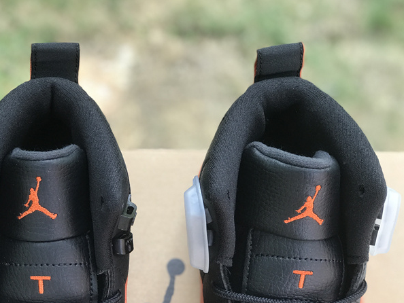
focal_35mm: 71
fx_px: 829
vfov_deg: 20.7
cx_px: 165
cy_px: 182
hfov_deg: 27.3
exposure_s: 1/50
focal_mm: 6.6
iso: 32
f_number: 2.8
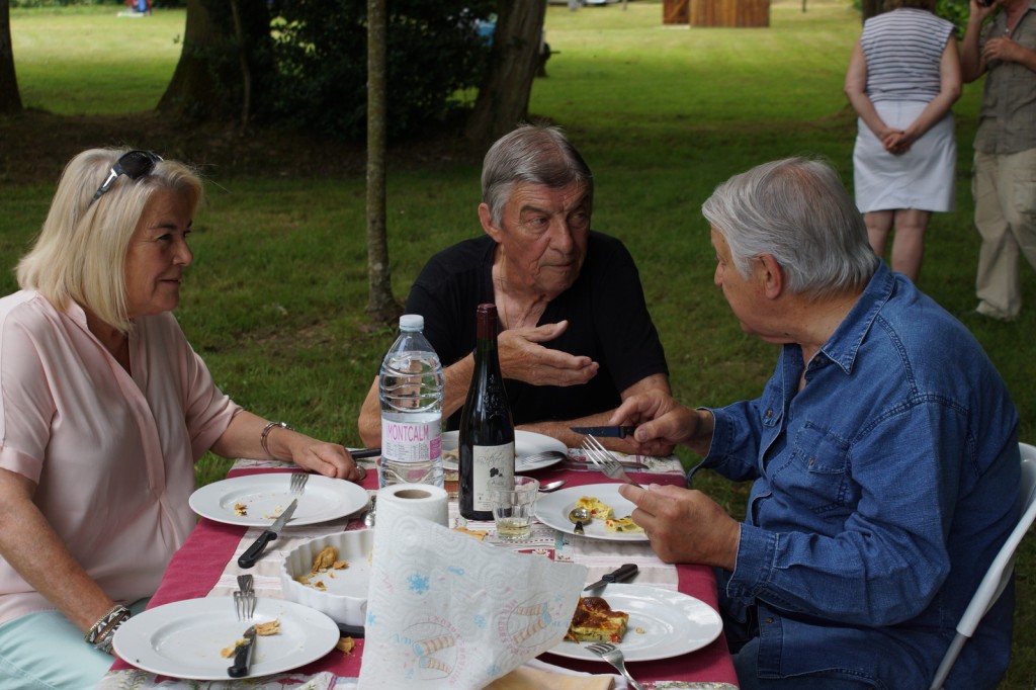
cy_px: 345
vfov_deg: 20.1
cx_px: 518
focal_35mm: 68
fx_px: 1942
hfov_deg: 29.9
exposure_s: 1/160
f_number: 5.6
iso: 200
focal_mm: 45
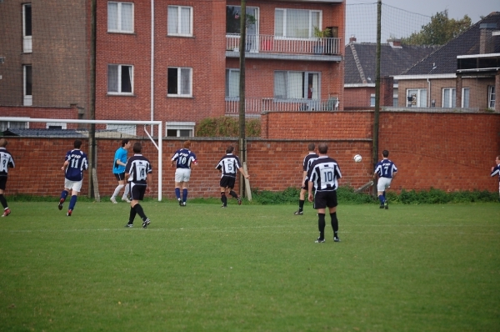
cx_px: 250
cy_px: 166
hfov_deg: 14.4
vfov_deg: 9.6
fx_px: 1976
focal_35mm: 142
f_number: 4.8
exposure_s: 1/1000
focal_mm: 95
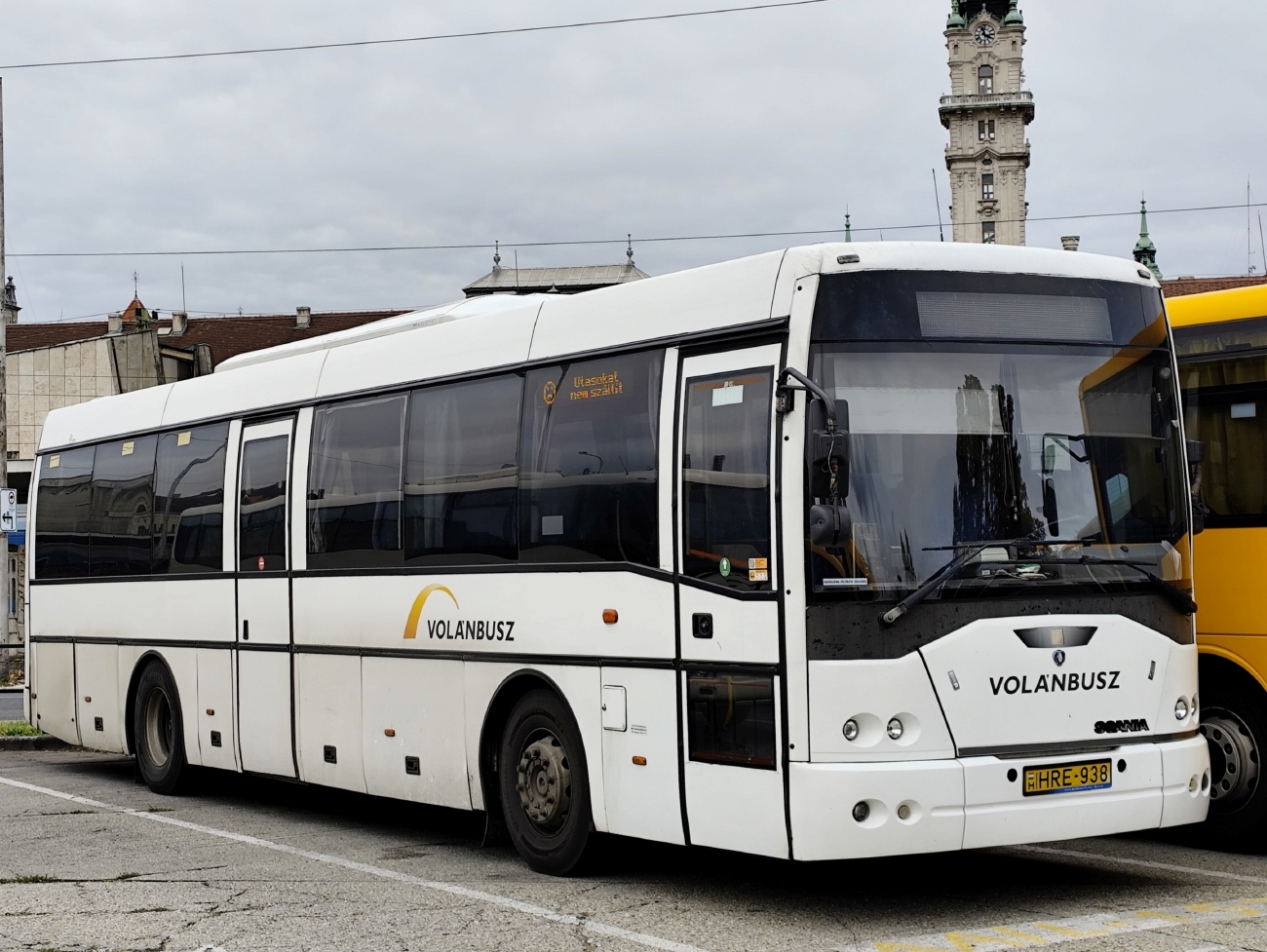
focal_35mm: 56
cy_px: 476
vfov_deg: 26.1
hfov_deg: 34.3
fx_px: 2051
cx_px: 634
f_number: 1.65
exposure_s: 1/301
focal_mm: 6.19
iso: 50
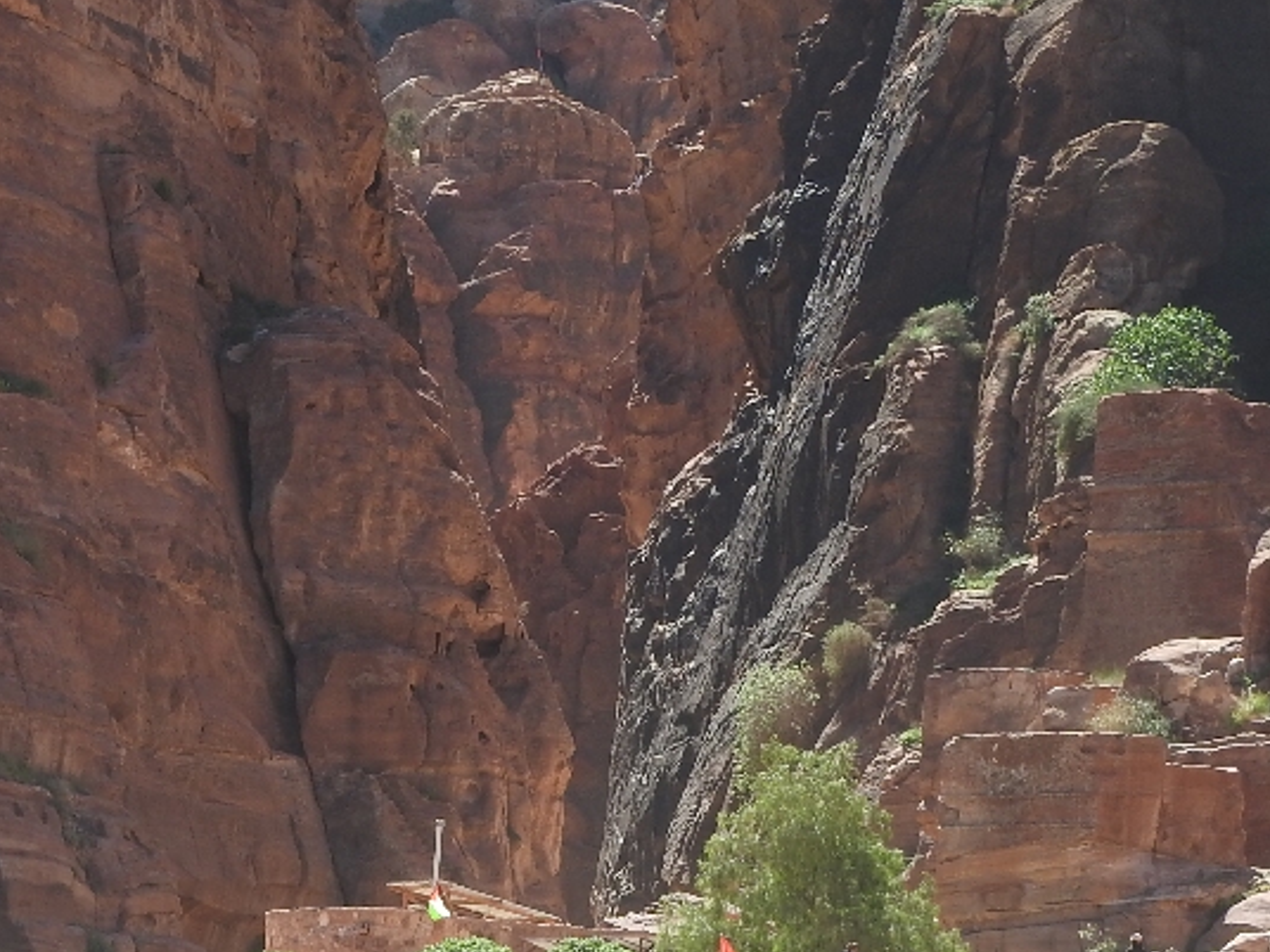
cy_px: 564
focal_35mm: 235
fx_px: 8622
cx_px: 393
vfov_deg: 6.3
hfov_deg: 8.4
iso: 100
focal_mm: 18.8
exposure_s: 1/320
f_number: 4.8
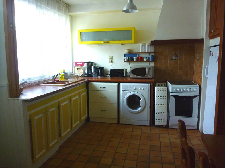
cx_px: 112
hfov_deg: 63.5
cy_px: 84
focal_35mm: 28
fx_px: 182
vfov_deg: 49.7
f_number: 3.3
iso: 200
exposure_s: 1/30
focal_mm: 4.9
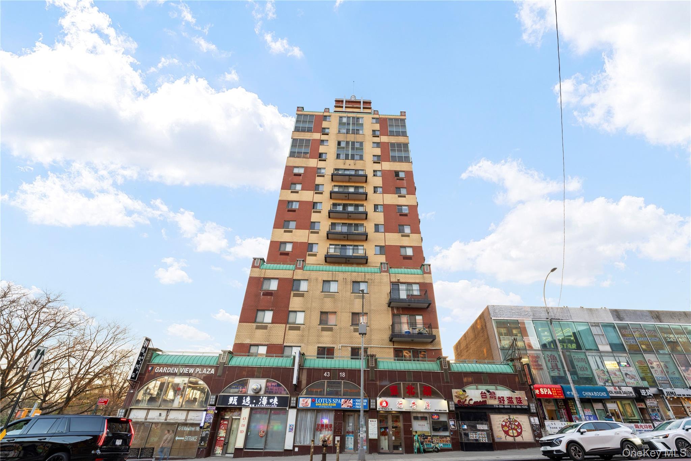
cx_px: 346
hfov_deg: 104.3
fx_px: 269
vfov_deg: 81.2
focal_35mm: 14
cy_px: 230
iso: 100
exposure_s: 1/40
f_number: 9
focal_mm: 14
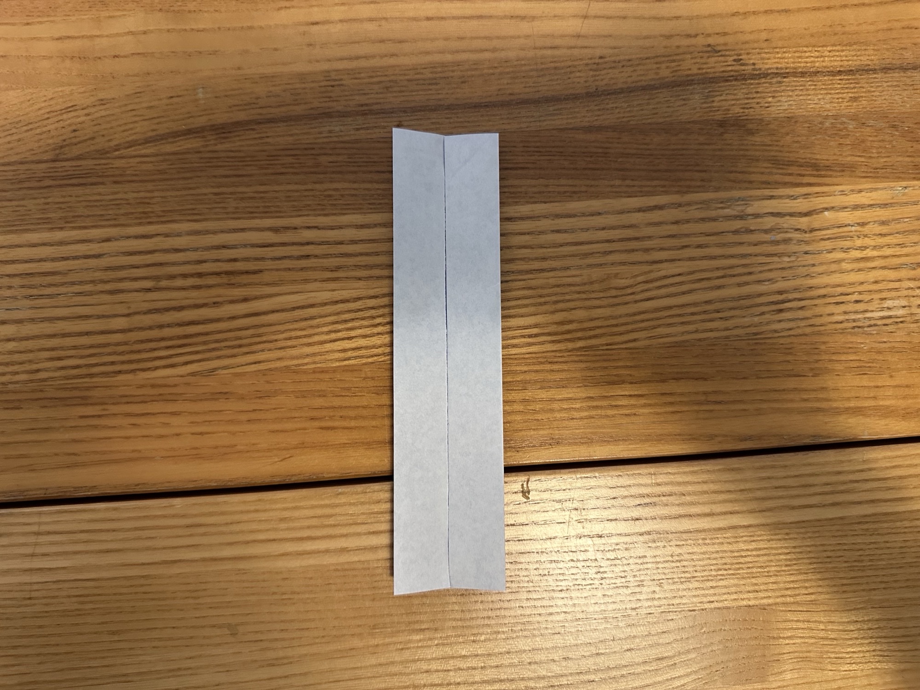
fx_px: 638
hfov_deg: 71.6
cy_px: 345
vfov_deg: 56.8
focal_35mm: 24
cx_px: 460
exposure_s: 1/60
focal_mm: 6.86
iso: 500
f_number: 1.78
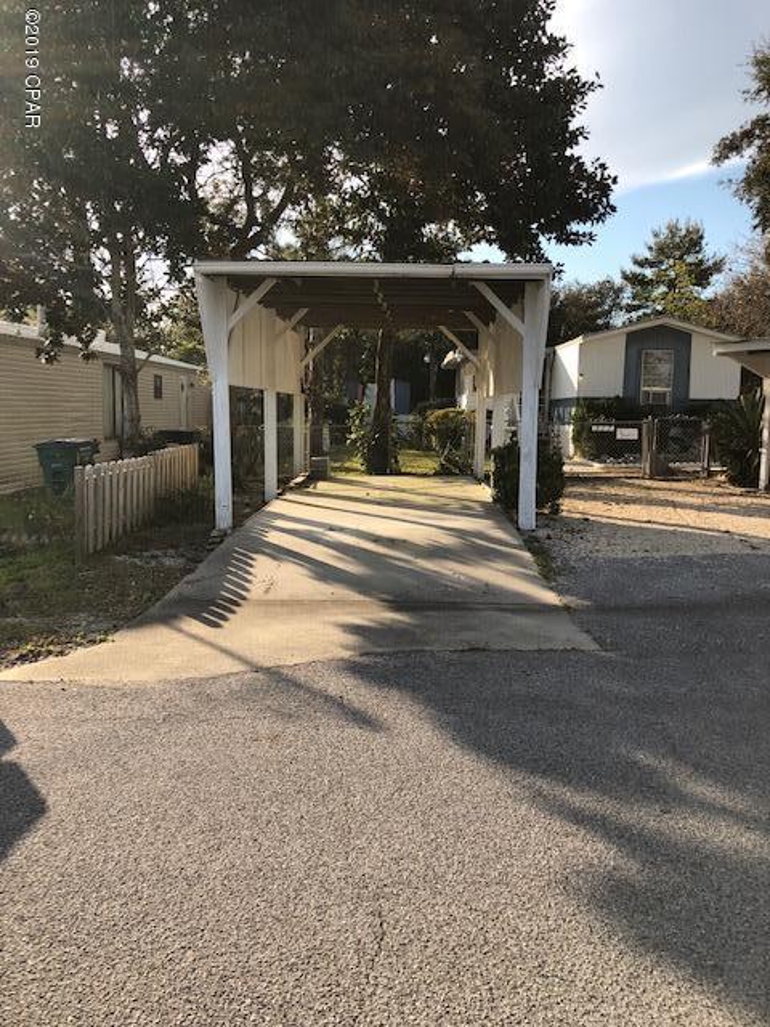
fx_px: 830
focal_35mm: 28
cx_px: 385
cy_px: 514
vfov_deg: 63.4
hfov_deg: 49.7
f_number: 1.8
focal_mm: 3.99
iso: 20
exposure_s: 1/960
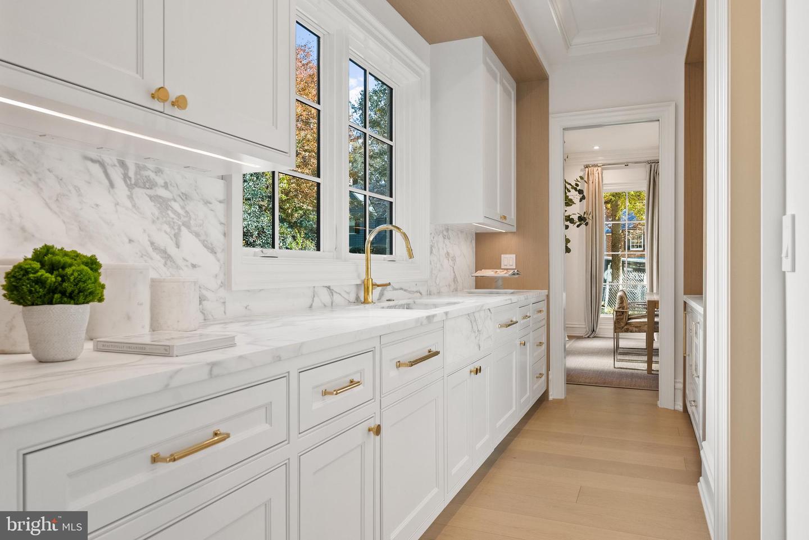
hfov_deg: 73.7
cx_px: 404
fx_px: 539
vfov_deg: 53.2
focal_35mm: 24
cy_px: 270
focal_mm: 24
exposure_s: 1/25
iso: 800
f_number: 7.1
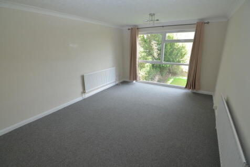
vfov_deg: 69.6
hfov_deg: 92.5
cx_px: 125
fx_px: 120
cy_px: 84
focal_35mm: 17
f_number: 5
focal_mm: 11.5
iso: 400
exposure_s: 1/100
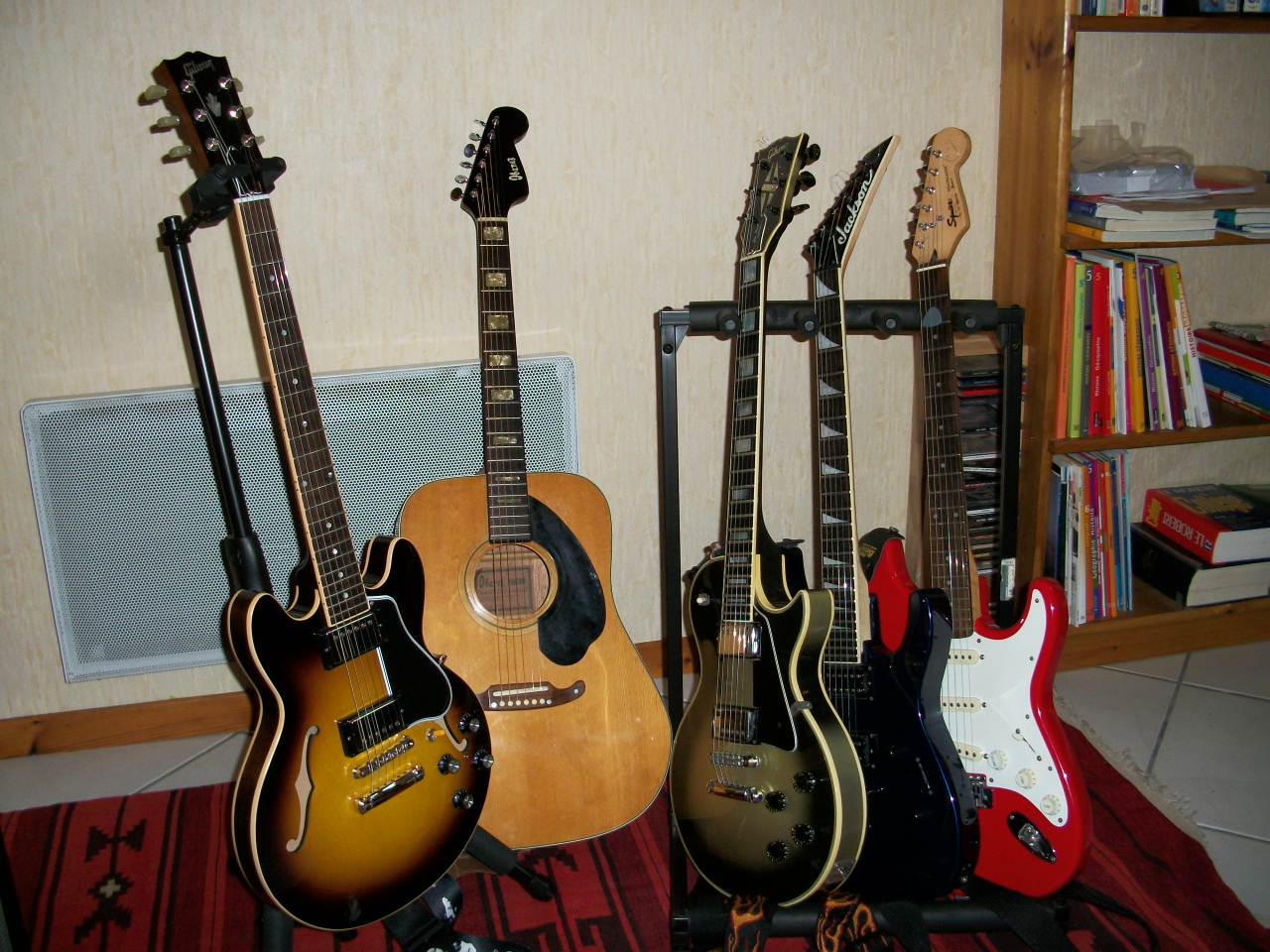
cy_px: 476
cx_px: 635
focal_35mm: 35
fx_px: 1284
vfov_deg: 40.7
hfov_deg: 52.6
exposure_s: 1/30
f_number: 3.1
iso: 160
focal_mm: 6.3
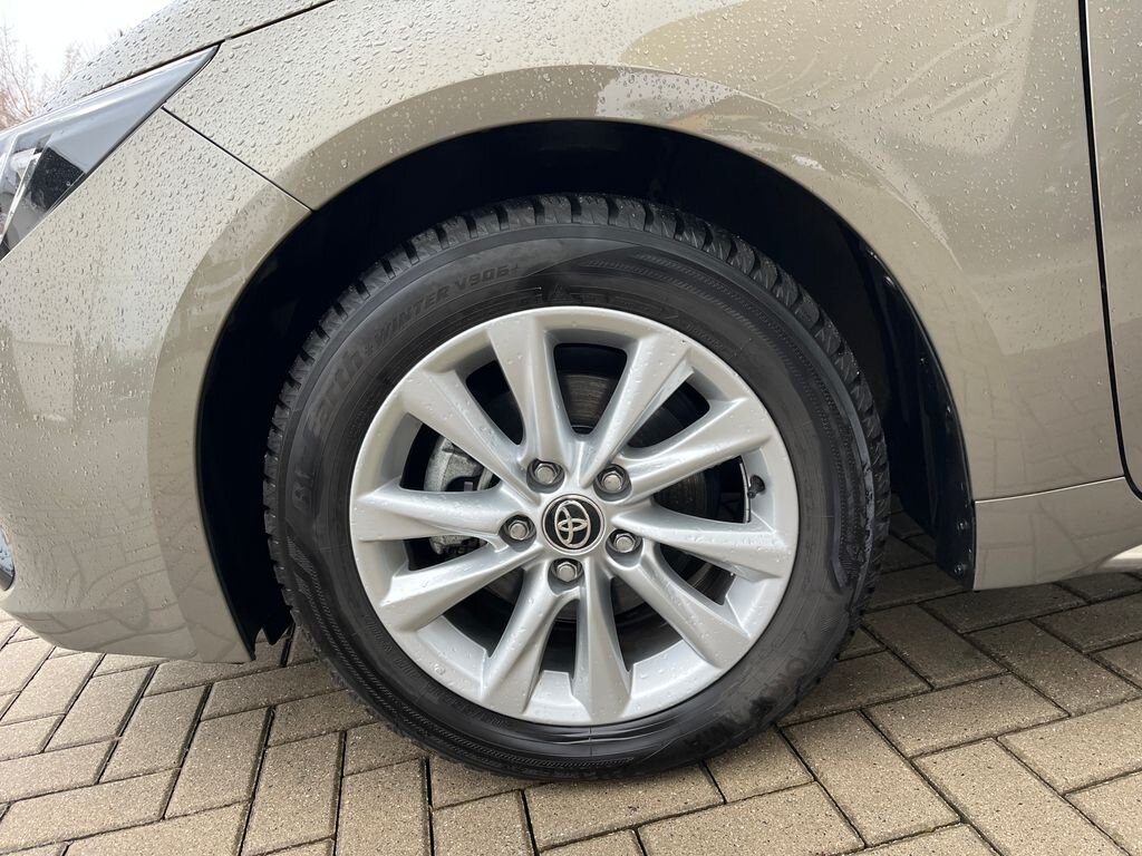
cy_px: 428
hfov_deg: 67.3
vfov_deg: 53.1
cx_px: 571
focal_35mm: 26
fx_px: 858
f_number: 1.6
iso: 125
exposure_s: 1/105
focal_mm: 5.1
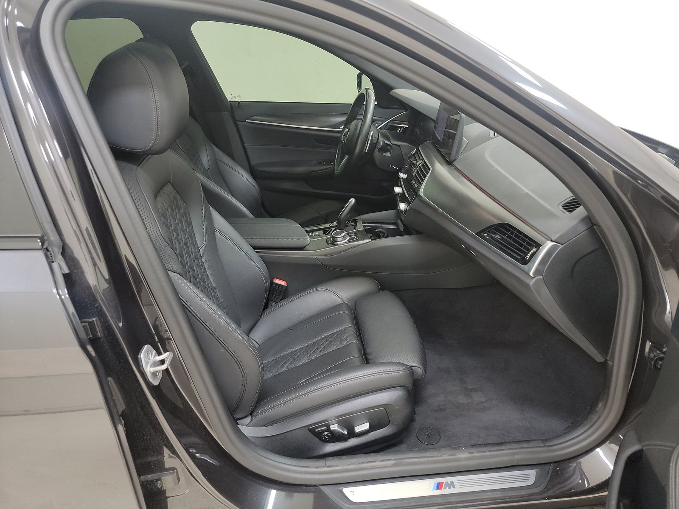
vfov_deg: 56.8
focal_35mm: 24
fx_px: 471
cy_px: 254
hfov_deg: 71.6
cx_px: 340
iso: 276
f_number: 1.8
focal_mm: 6.7
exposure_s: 1/59
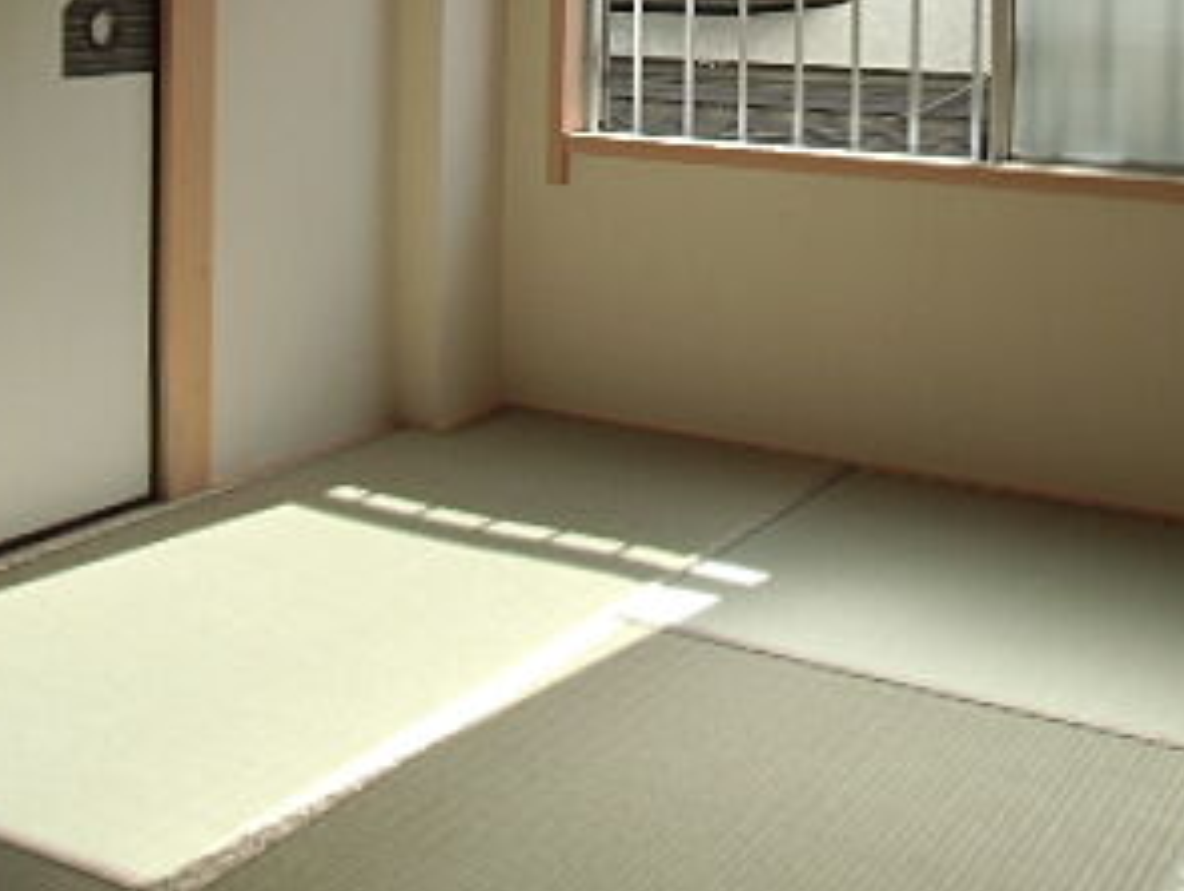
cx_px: 650
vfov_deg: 26.7
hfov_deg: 36.7
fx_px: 1781
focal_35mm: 52
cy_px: 24
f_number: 3
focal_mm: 4.24
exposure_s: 1/250
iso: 64
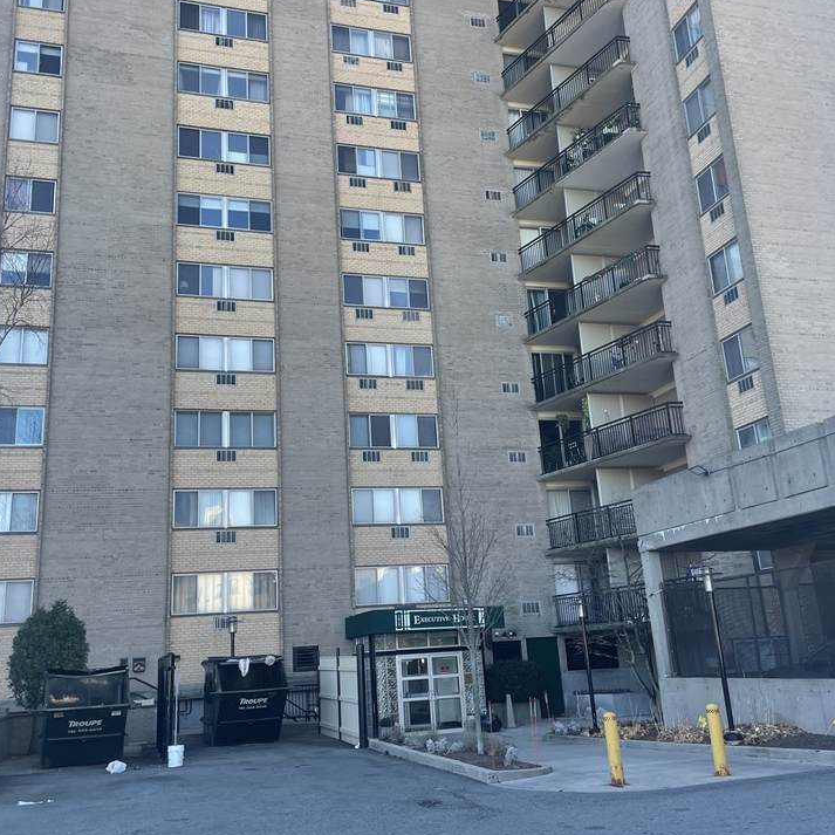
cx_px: 424
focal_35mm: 33
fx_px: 901
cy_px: 399
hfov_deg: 49.7
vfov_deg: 49.7
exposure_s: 1/390
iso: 32
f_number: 1.6
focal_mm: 4.2
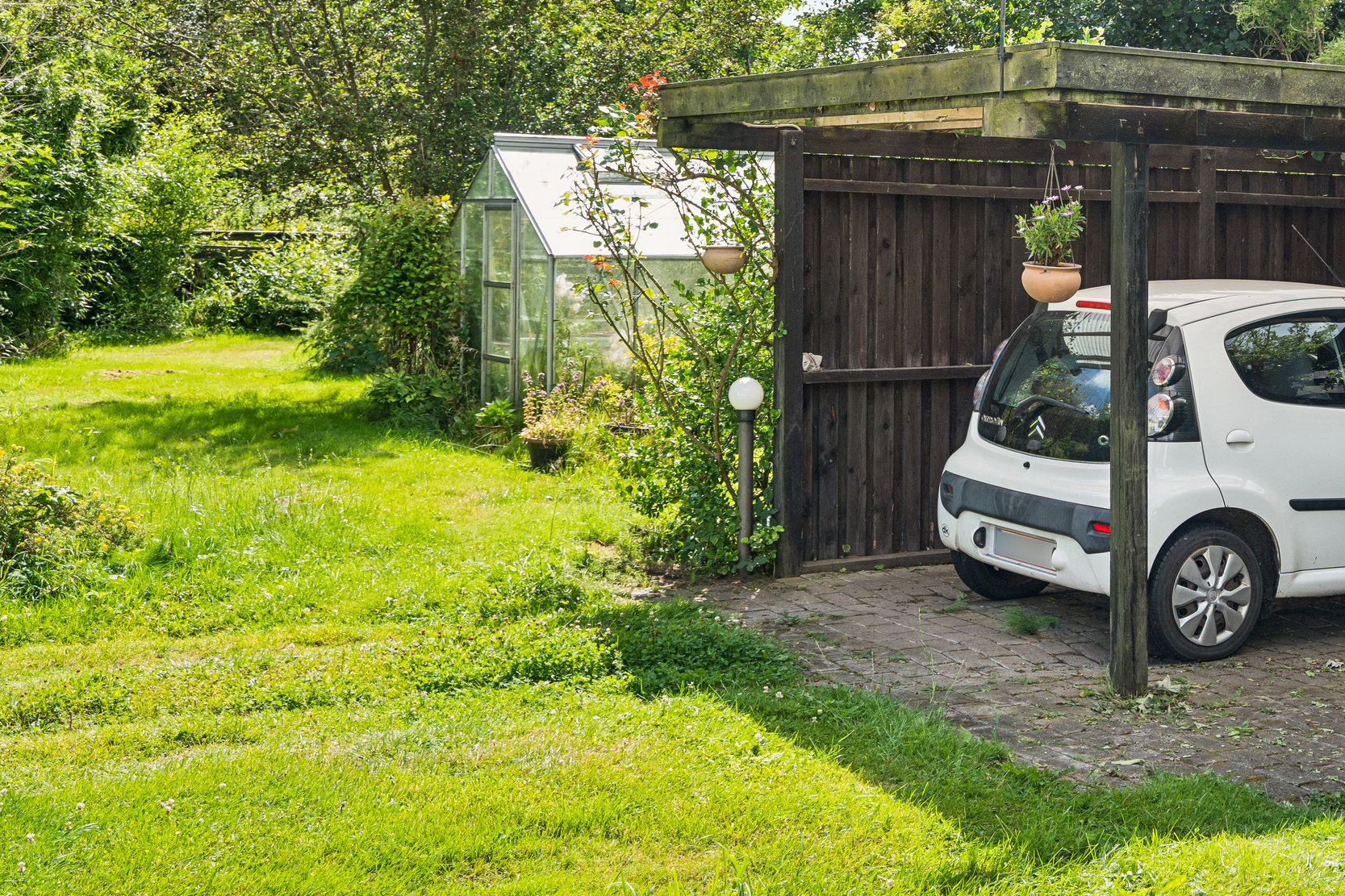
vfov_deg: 24.8
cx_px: 1077
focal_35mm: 54
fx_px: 2017
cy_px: 256
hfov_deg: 35.7
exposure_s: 1/500
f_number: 6.3
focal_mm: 30
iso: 400
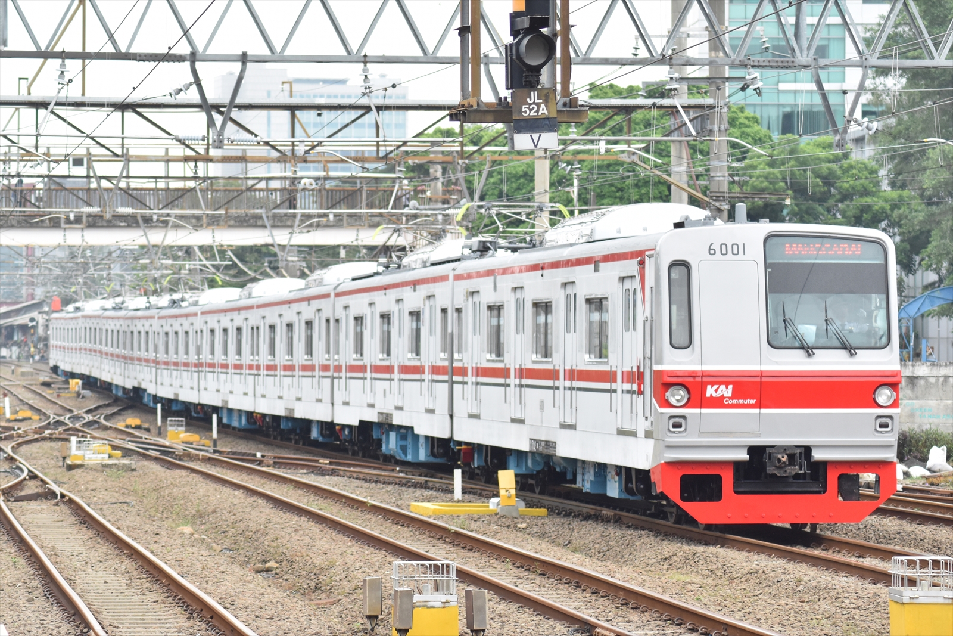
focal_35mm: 147
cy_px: 318
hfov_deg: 14.0
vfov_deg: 9.3
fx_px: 3891
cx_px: 476
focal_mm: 98
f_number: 5.6
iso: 800
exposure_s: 1/500
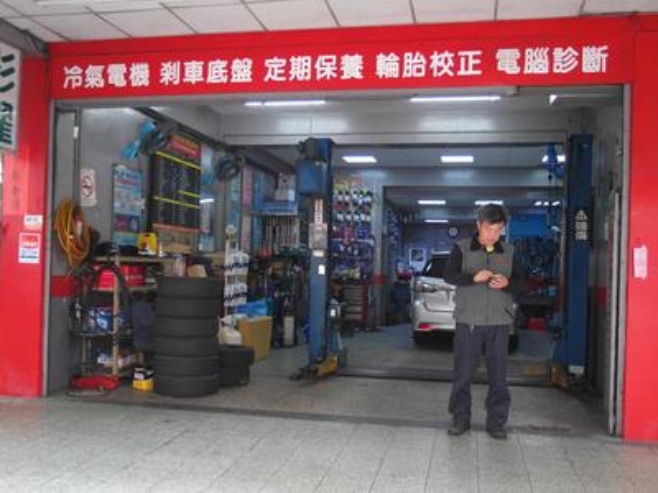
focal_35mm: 36
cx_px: 329
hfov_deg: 51.4
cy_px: 246
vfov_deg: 39.7
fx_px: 684
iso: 80
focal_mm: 7.8
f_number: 2
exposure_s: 1/45
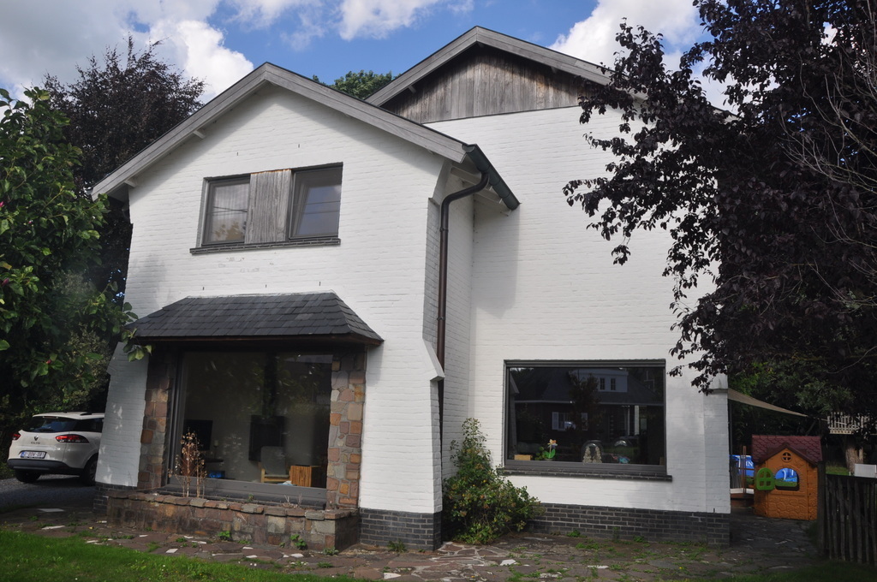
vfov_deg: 47.8
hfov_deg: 67.4
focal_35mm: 27
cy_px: 291
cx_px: 438
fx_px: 657
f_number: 13
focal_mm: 18
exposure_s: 1/160
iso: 200
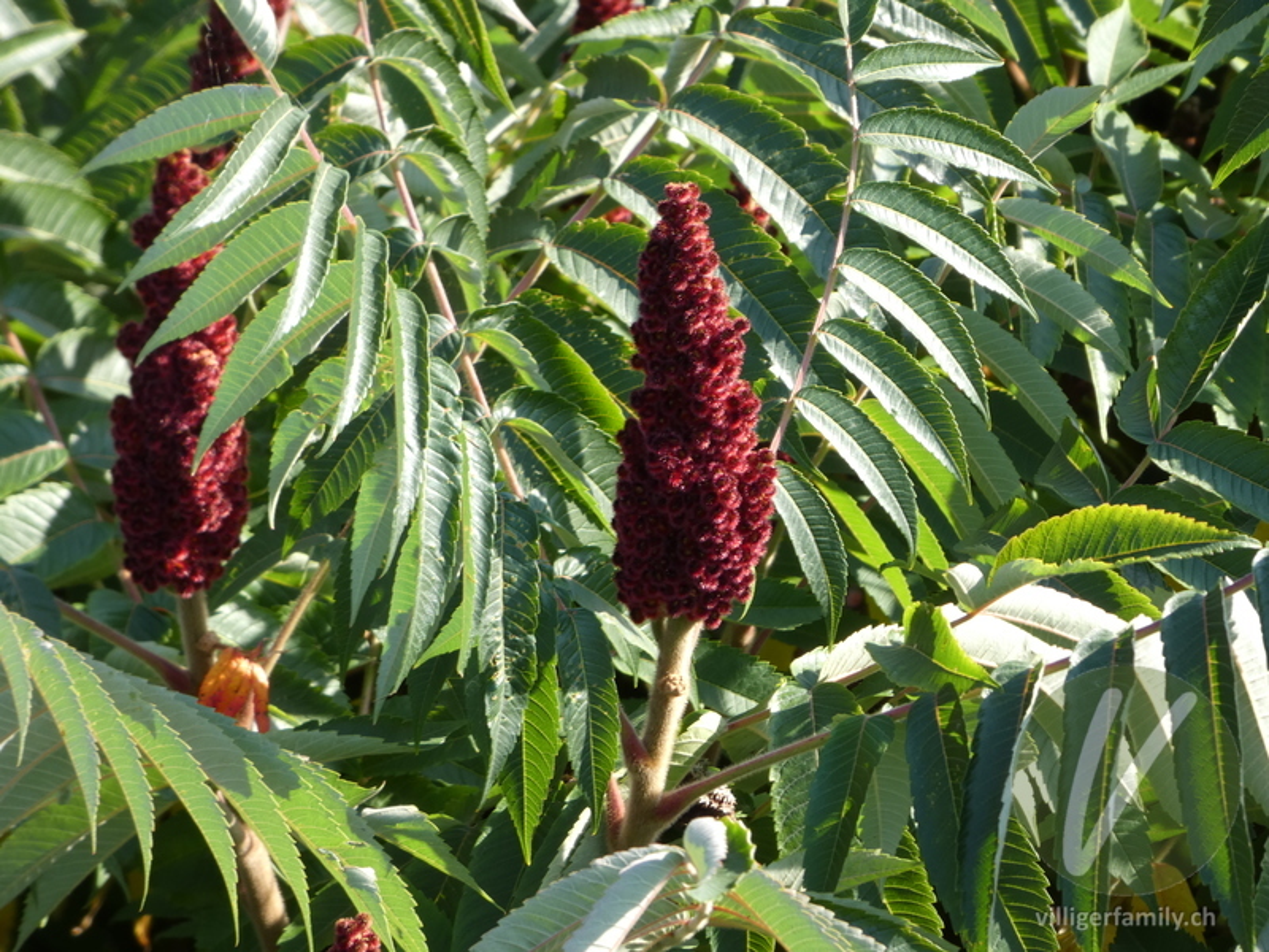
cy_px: 476
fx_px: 9751
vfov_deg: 5.6
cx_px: 634
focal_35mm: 266
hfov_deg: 7.4
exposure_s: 1/80
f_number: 5.5
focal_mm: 47.6
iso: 80
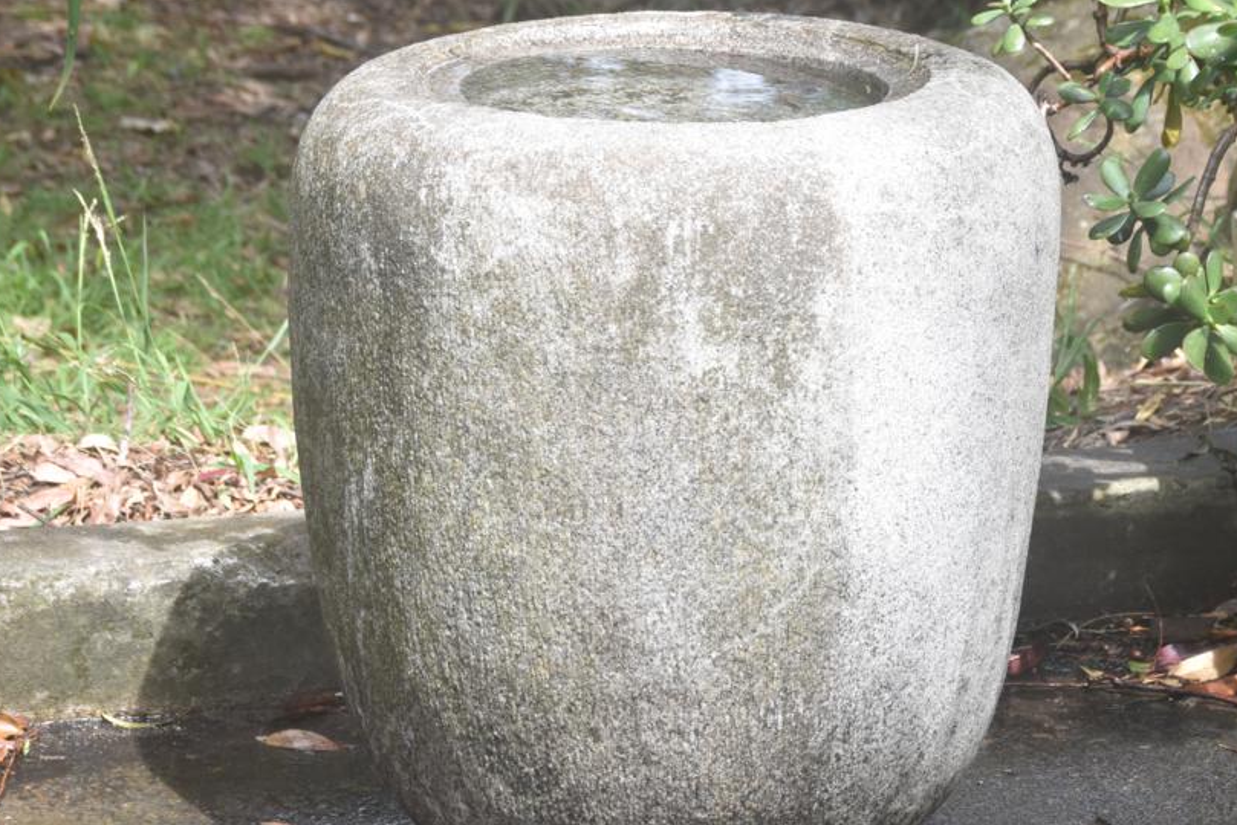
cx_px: 711
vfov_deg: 9.1
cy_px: 474
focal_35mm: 151
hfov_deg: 13.6
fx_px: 5179
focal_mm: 75
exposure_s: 1/250
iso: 400
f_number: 8
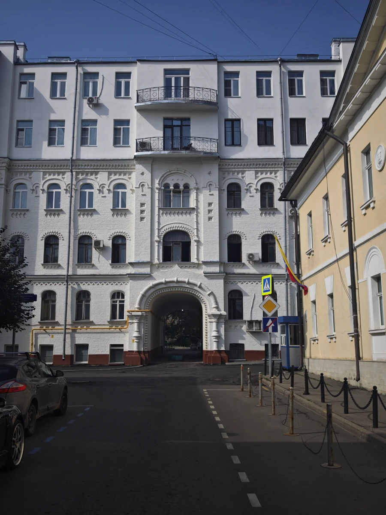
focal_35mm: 35
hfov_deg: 40.7
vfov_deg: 52.6
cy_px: 258
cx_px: 193
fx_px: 520
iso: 50
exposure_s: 1/1967
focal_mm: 8.72
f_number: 2
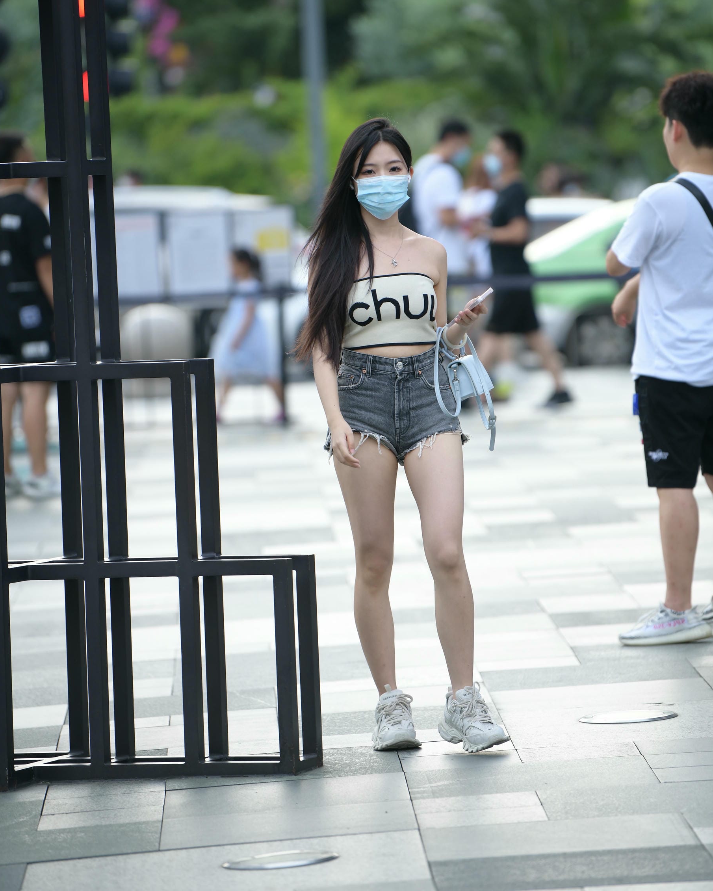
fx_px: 5961
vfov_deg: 8.5
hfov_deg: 6.8
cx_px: 356
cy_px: 390
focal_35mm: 226
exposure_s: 1/640
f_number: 3.2
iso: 320
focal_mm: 200
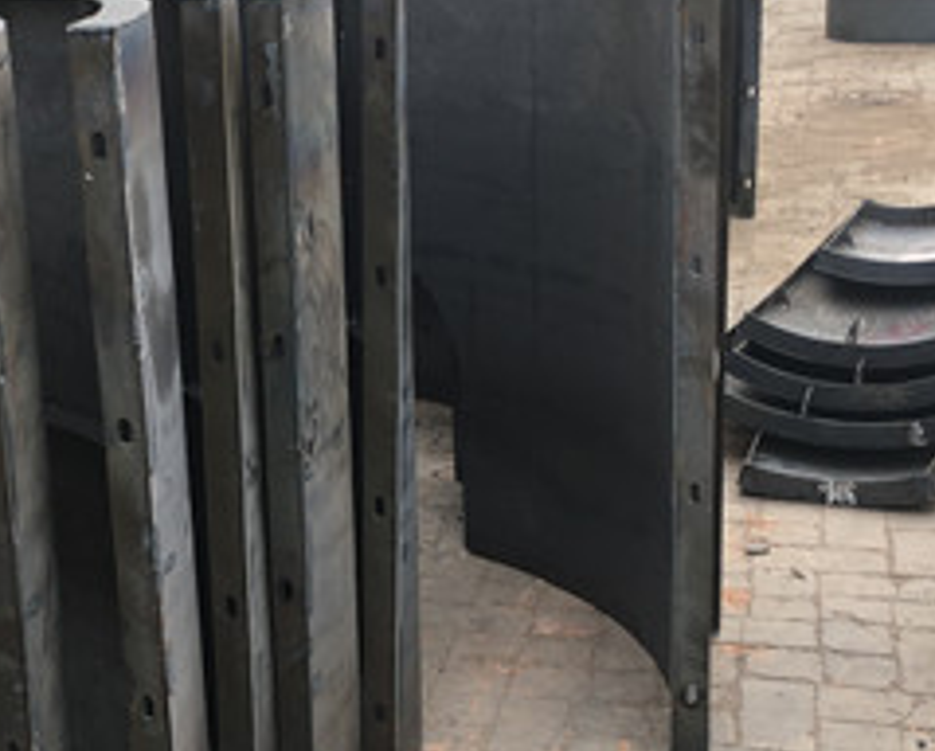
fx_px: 1802
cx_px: 168
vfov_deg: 23.5
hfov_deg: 28.4
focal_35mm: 65
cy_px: 411
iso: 25
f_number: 2.2
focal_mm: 4.15
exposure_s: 1/303
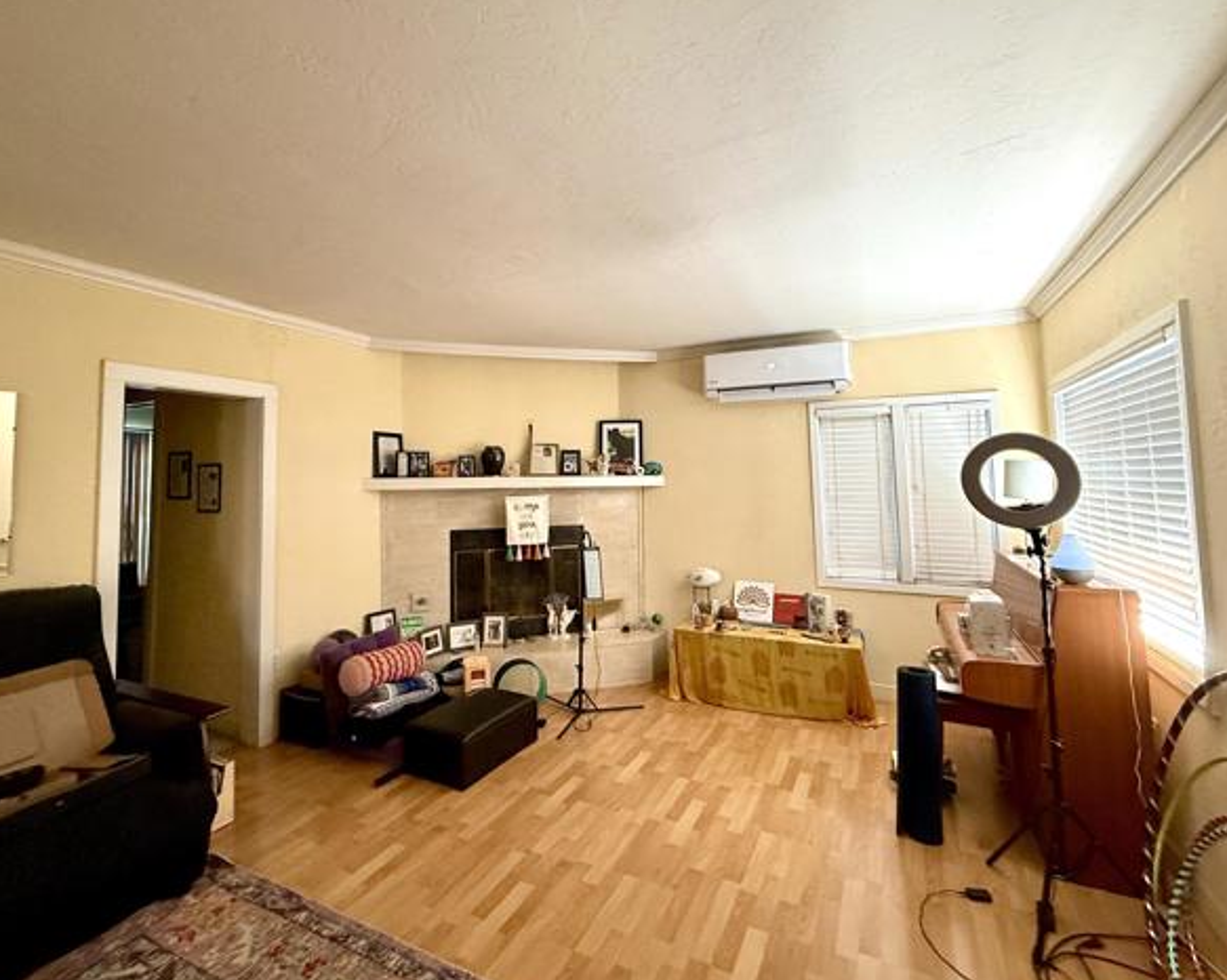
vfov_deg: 84.0
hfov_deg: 96.7
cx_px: 572
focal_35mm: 15
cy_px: 494
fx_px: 545
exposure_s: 1/60
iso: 500
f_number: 2.2
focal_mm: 2.22
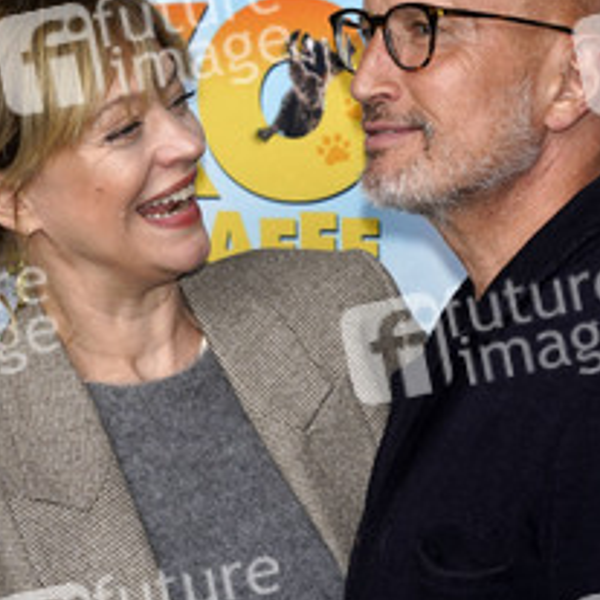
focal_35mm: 131
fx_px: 2569
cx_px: 226
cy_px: 191
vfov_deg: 13.3
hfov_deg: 13.3
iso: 640
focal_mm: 80
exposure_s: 1/200
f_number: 5.6
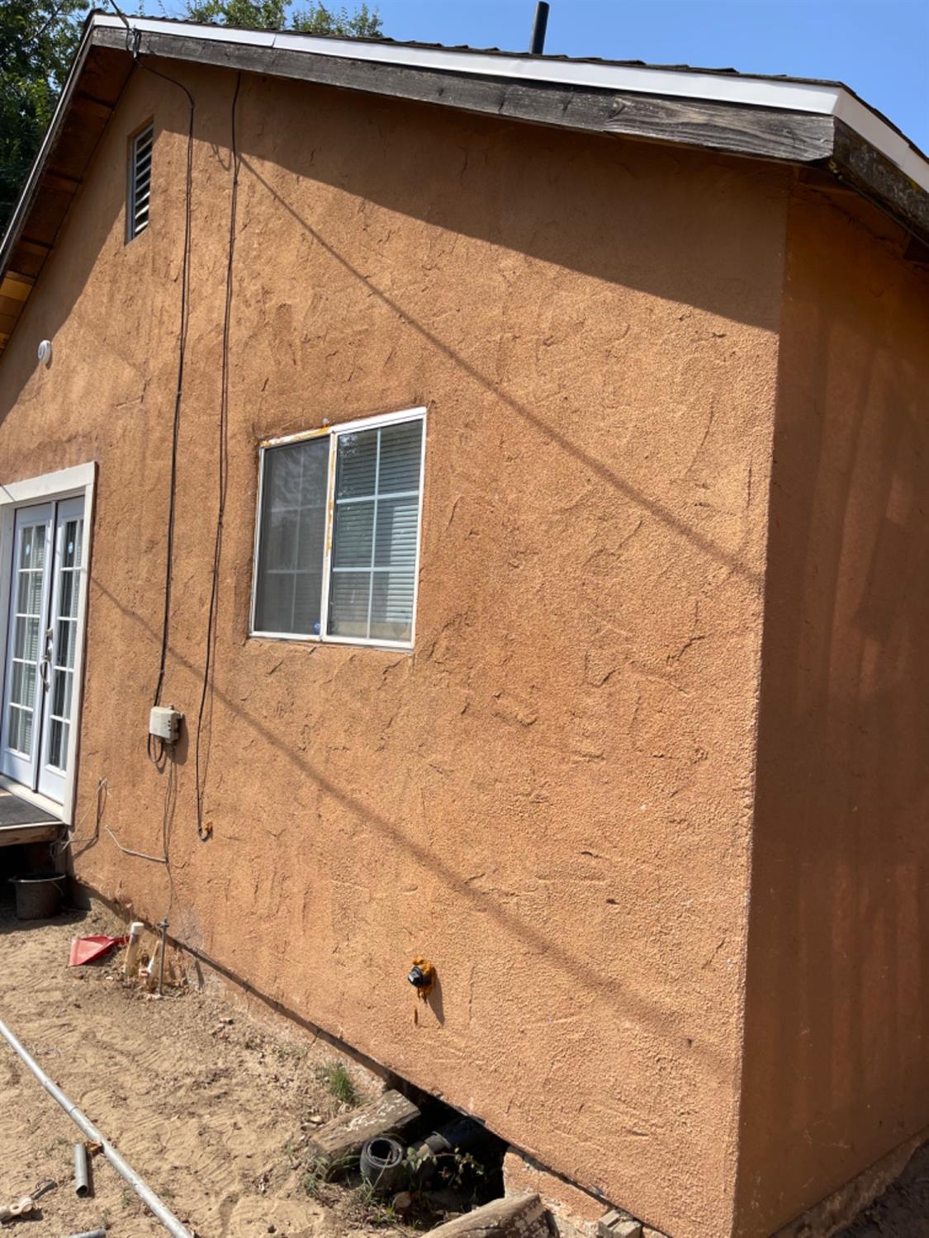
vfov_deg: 67.3
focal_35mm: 26
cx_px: 464
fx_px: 930
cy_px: 619
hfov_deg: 53.1
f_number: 1.6
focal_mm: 5.1
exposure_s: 1/3165
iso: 32
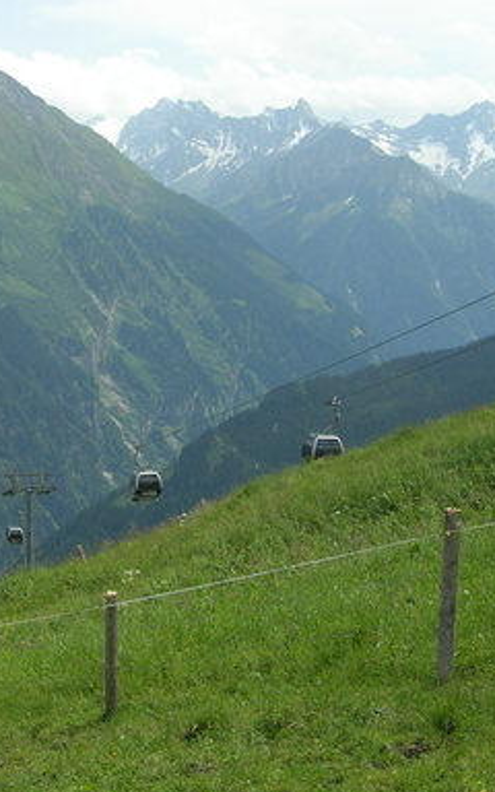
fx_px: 1360
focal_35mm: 63
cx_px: 43
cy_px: 380
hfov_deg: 20.2
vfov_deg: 32.5
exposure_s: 1/510
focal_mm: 7.8
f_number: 4.8
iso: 64
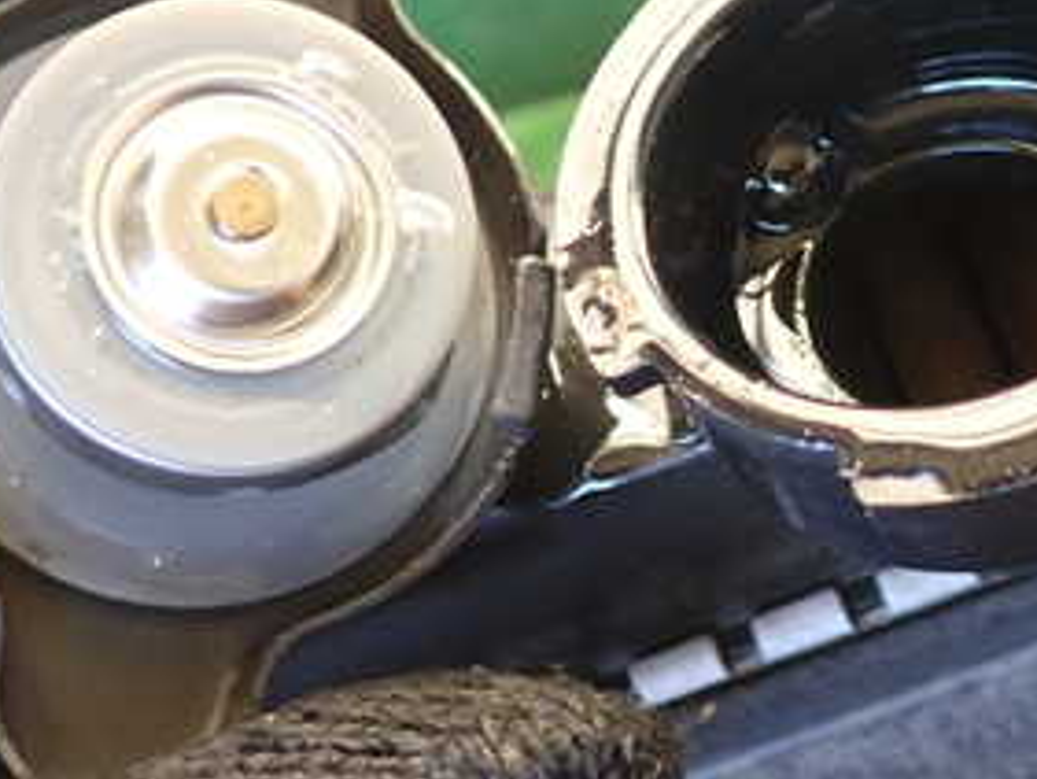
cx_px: 583
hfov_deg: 30.2
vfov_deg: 22.7
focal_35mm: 64
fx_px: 1918
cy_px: 166
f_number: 2.3
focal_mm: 5.4
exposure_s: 1/40
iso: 200
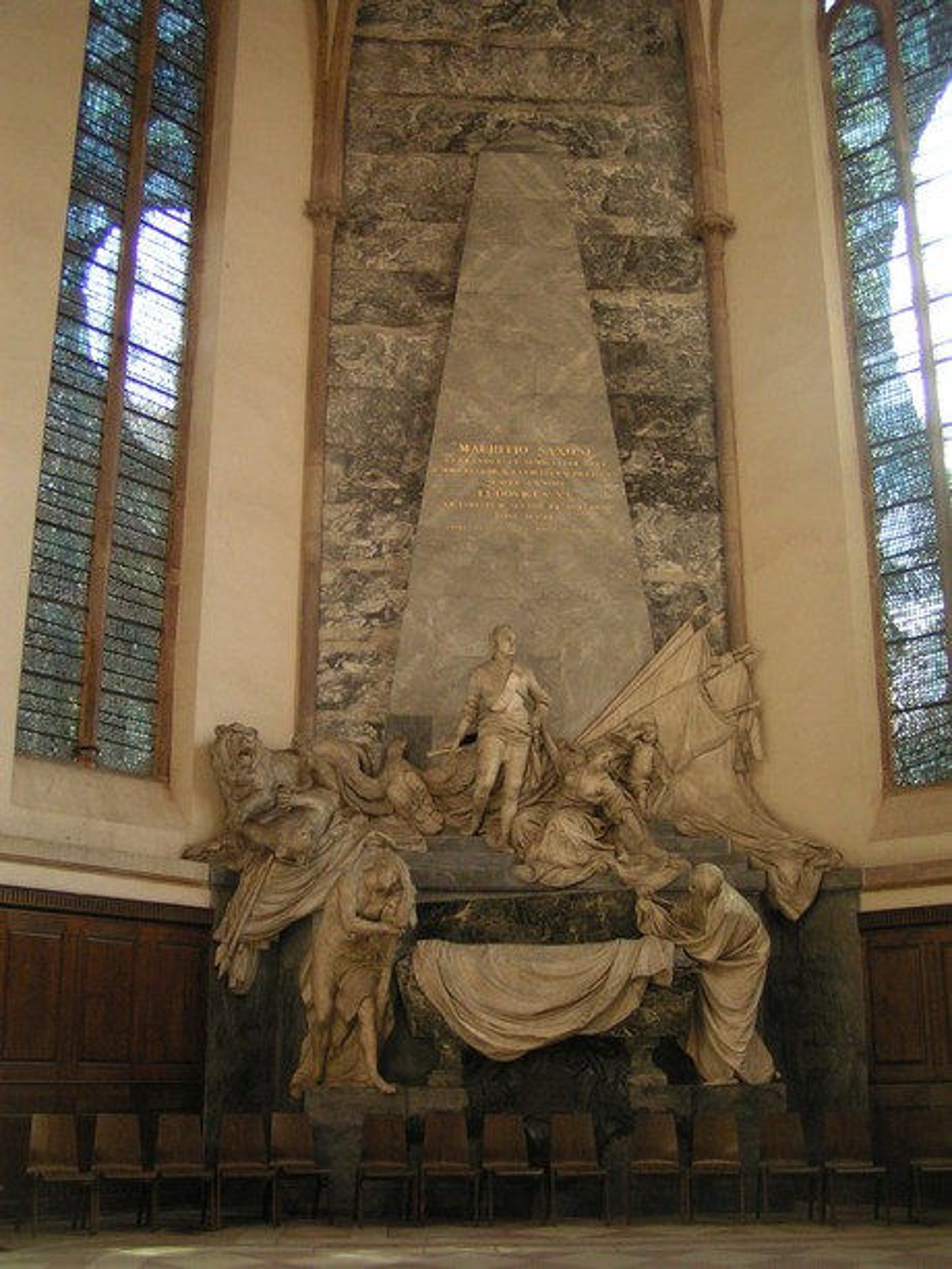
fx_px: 1393
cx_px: 476
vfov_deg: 49.0
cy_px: 634
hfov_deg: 37.7
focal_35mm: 38
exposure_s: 1/30
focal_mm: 5.8
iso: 200
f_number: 2.8
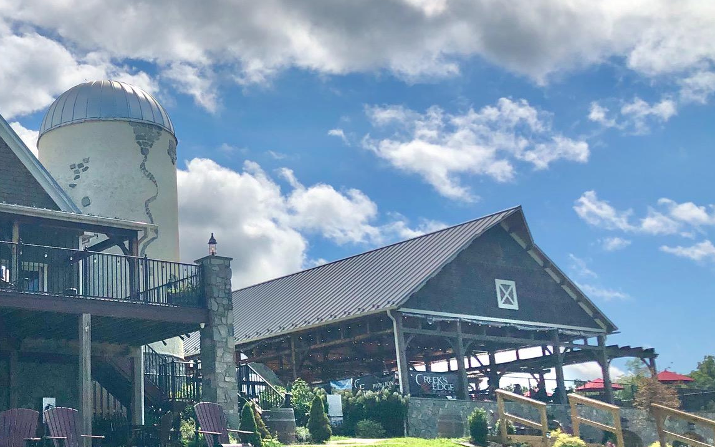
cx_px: 142
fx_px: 1033
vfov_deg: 24.4
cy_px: 217
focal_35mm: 53
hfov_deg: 36.9
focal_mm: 3.99
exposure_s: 1/8000
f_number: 1.8
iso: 25
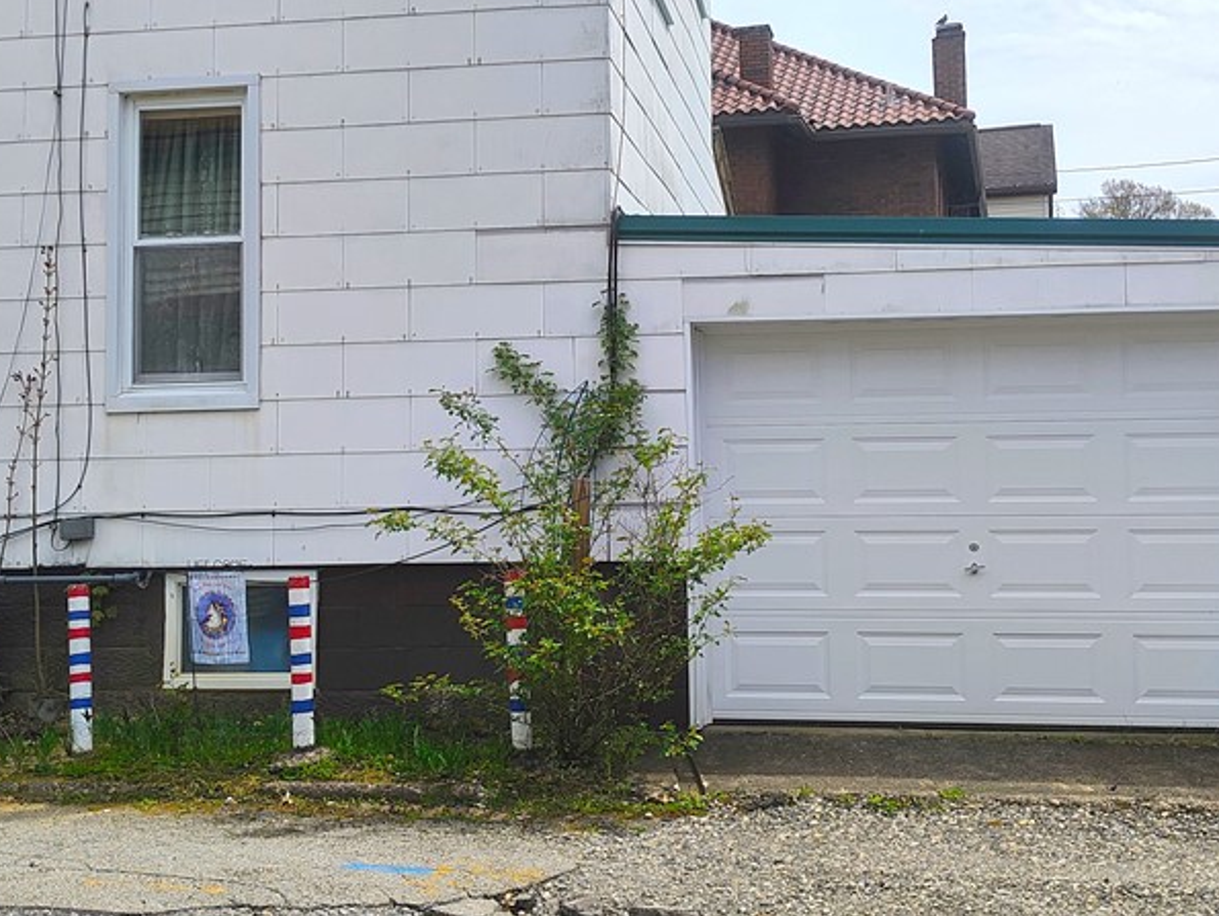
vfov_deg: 33.5
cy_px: 361
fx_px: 1515
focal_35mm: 43
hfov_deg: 43.8
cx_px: 625
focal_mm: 4.15
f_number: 1.5
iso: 109
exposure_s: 1/4346
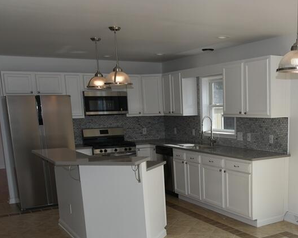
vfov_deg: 33.2
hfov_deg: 40.4
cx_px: 235
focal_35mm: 44
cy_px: 189
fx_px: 388
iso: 100
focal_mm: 24
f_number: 6.3
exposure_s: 1/160
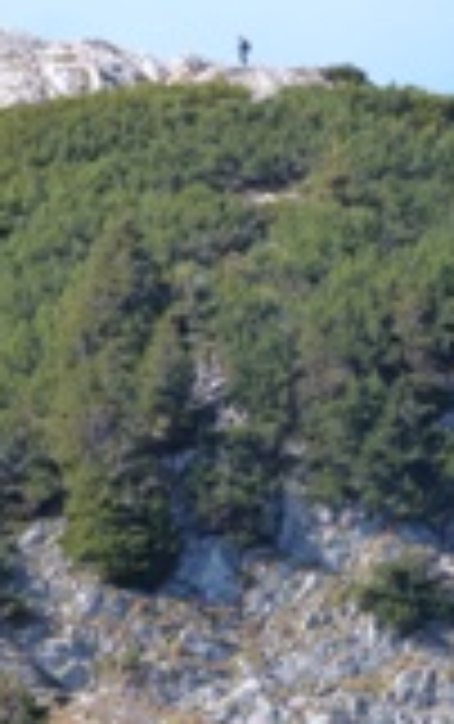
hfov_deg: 2.7
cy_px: 373
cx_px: 216
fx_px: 9457
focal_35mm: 479
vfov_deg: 4.4
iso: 160
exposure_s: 1/200
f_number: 5.4
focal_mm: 32.6
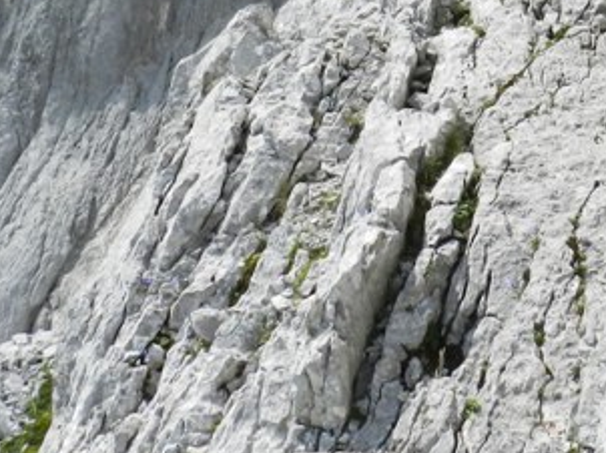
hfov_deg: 24.5
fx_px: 1364
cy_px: -42
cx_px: 506
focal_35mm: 78
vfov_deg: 18.2
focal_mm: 4
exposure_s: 1/640
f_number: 4
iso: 160
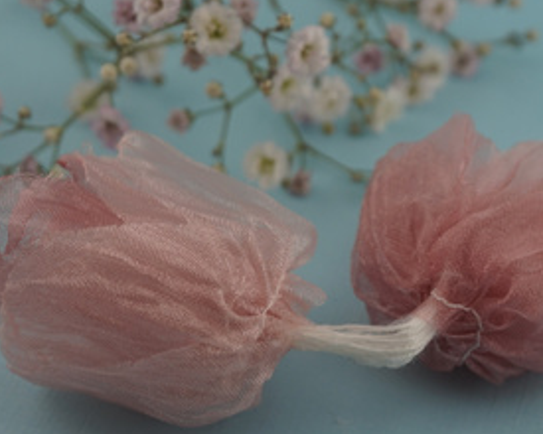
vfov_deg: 18.5
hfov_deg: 23.0
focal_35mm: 83
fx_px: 1334
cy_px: 284
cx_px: 324
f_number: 6.3
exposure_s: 1/80
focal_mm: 36
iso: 100
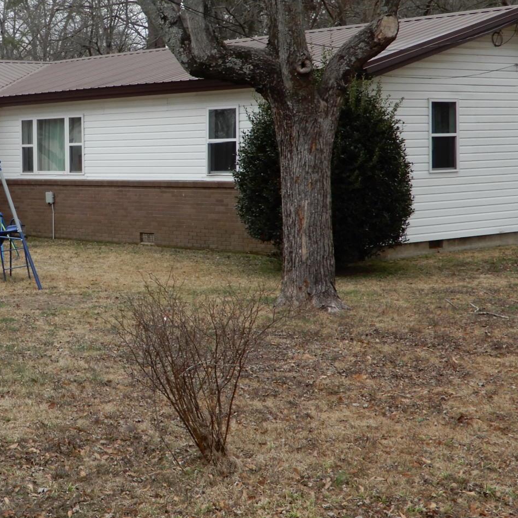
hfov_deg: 22.8
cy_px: 214
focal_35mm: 74
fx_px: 1253
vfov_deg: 23.3
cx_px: 57
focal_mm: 6.2
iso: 80
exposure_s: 1/100
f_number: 4
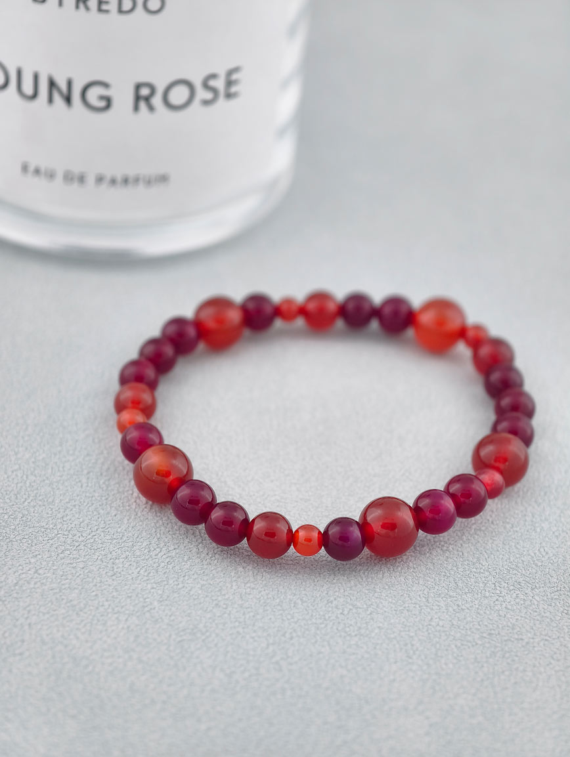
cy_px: 378
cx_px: 285
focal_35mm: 85
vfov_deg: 23.0
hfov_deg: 17.4
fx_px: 1862
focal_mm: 22.48
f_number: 2.67
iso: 125
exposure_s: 1/160
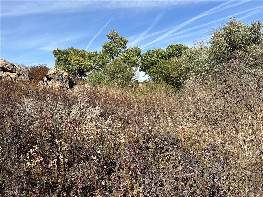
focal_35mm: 26
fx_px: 198
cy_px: 98
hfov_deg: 67.3
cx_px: 132
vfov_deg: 53.1
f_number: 1.6
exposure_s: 1/2825
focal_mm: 5.1
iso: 50
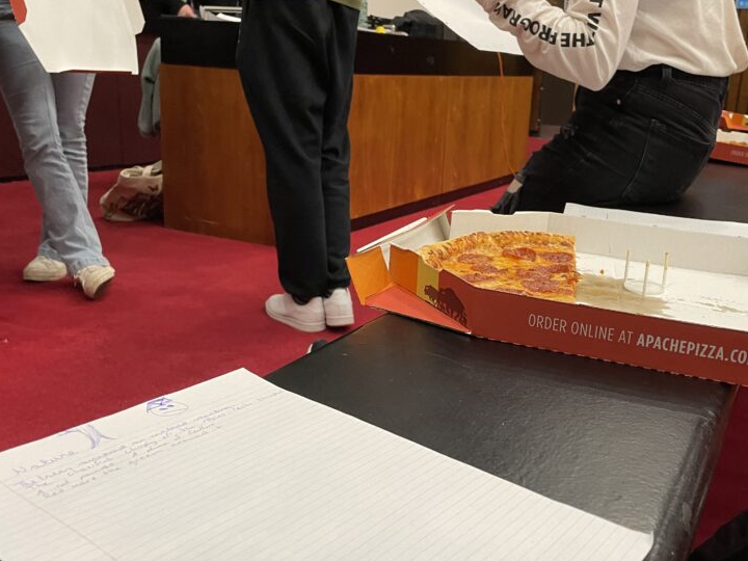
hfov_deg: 50.0
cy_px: 276
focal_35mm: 37
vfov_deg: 38.7
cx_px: 426
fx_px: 800
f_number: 1.6
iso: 160
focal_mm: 4.2
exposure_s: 1/60
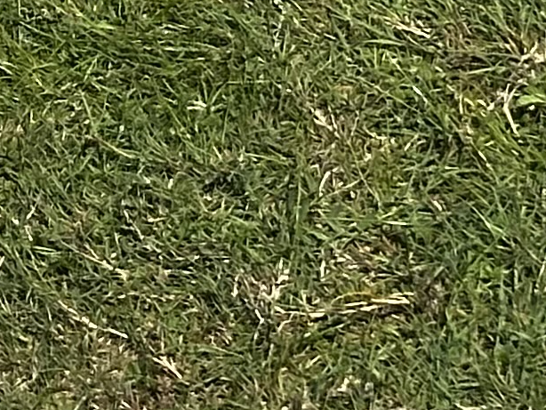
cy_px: -908
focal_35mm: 315
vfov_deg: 4.5
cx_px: -964
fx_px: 4970
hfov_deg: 5.9
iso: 64
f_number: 1.78
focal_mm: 6.86
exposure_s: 1/5263
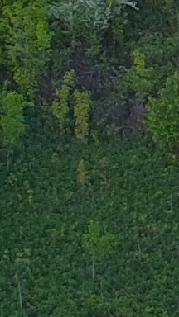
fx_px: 1915
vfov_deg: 9.5
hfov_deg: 5.2
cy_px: 73
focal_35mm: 227
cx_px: 391
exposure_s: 1/214
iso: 100
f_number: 2.8
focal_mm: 3.61
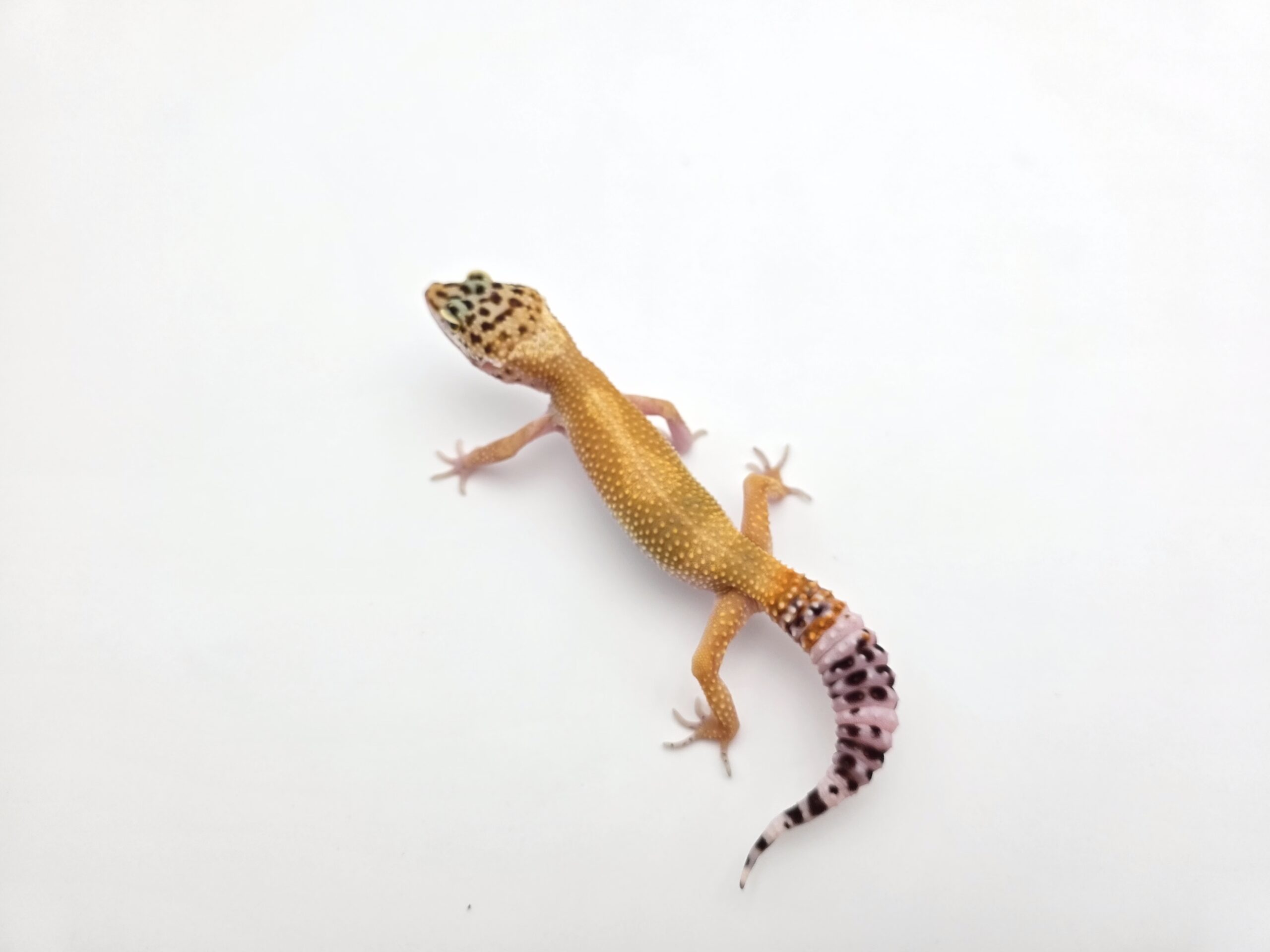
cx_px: 635
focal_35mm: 23
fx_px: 844
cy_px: 476
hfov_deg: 73.9
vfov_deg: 58.9
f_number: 1.7
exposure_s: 1/1262
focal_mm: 6.3
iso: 80
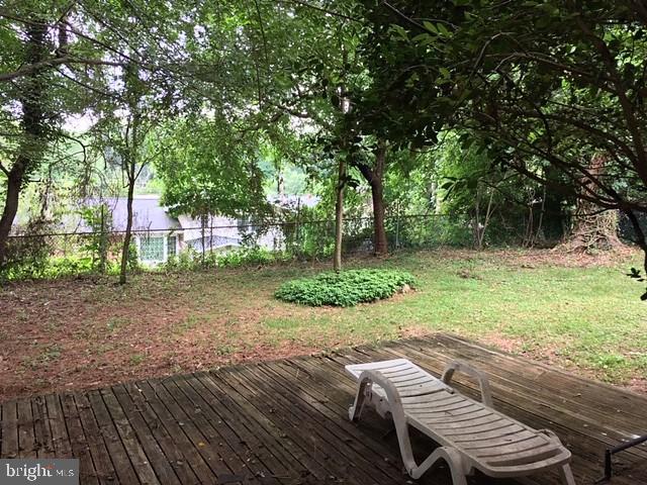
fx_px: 542
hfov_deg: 61.7
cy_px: 242
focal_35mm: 29
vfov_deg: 48.2
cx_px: 324
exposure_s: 1/60
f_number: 2.2
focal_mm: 4.15
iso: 25
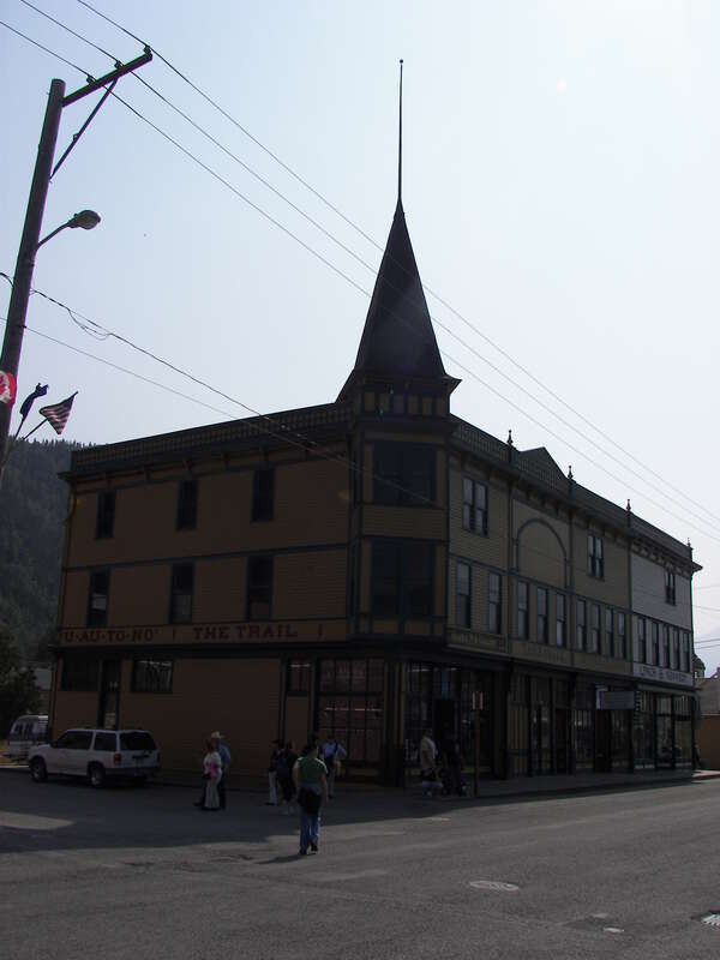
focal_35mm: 36
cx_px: 360
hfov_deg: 39.7
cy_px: 480
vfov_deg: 51.4
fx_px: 998
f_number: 5.6
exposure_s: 1/1000
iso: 64
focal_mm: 6
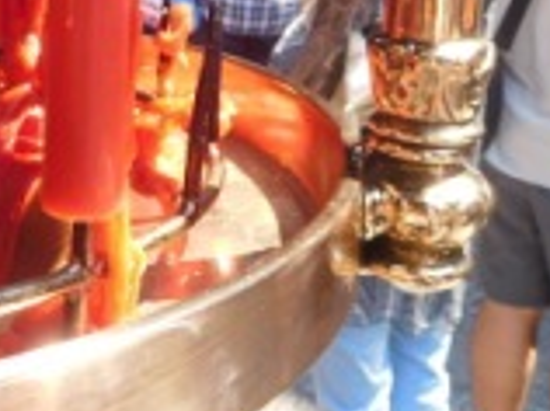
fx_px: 1126
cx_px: 97
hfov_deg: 26.8
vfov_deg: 19.9
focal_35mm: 71
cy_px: -17
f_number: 3.4
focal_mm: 4.5
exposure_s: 1/160
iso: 125
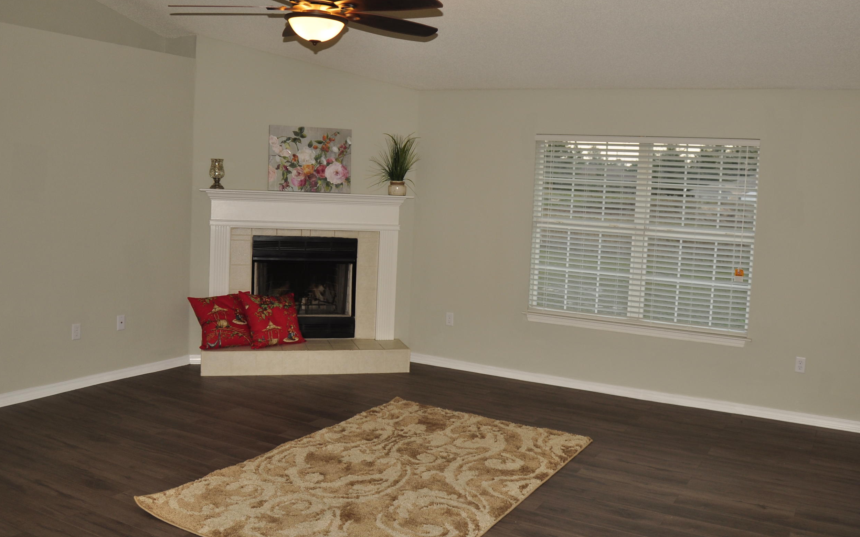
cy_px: 228
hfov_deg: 58.1
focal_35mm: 33
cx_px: 441
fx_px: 773
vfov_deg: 38.2
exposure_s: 1/60
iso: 200
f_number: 3.5
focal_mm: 18
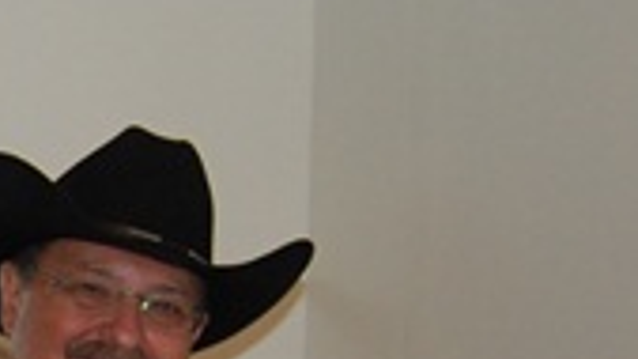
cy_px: 495
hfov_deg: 14.1
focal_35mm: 137
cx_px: -472
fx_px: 2317
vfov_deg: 8.7
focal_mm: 23
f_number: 3.8
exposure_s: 1/60
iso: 400
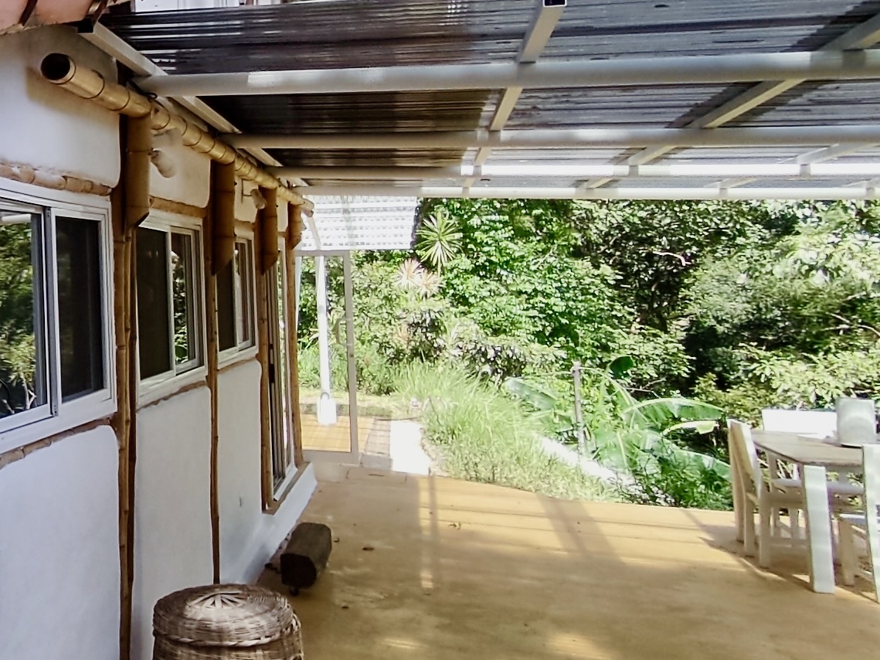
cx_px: -316
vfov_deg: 33.3
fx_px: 1093
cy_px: 214
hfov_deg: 31.5
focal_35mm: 43
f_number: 2.2
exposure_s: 1/427
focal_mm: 1.6
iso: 50
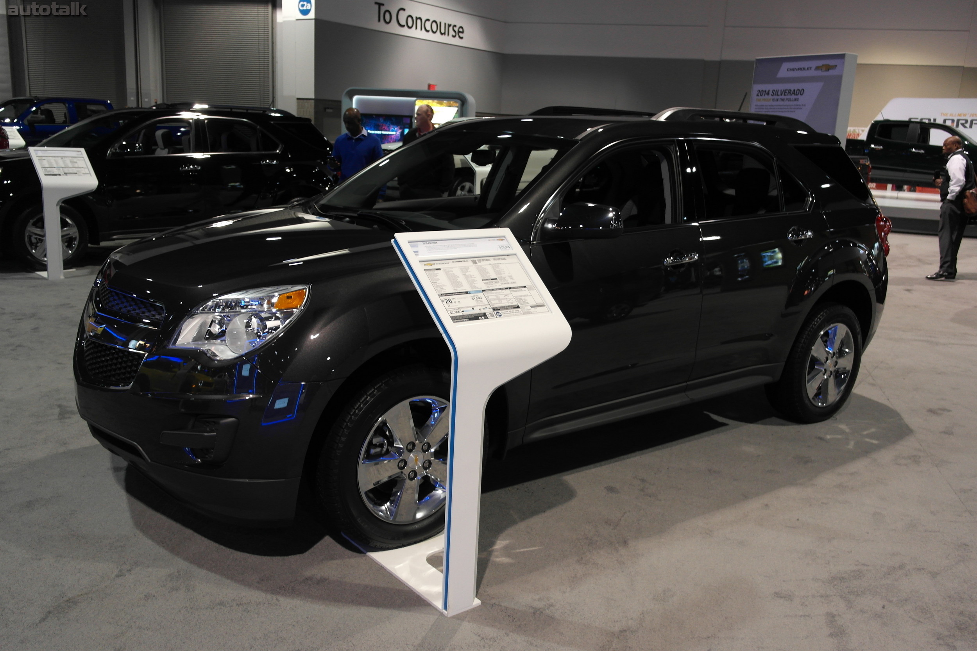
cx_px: 488
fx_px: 814
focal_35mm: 30
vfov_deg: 43.6
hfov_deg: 61.9
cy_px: 326
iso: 400
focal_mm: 20
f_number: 3.5
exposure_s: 1/40
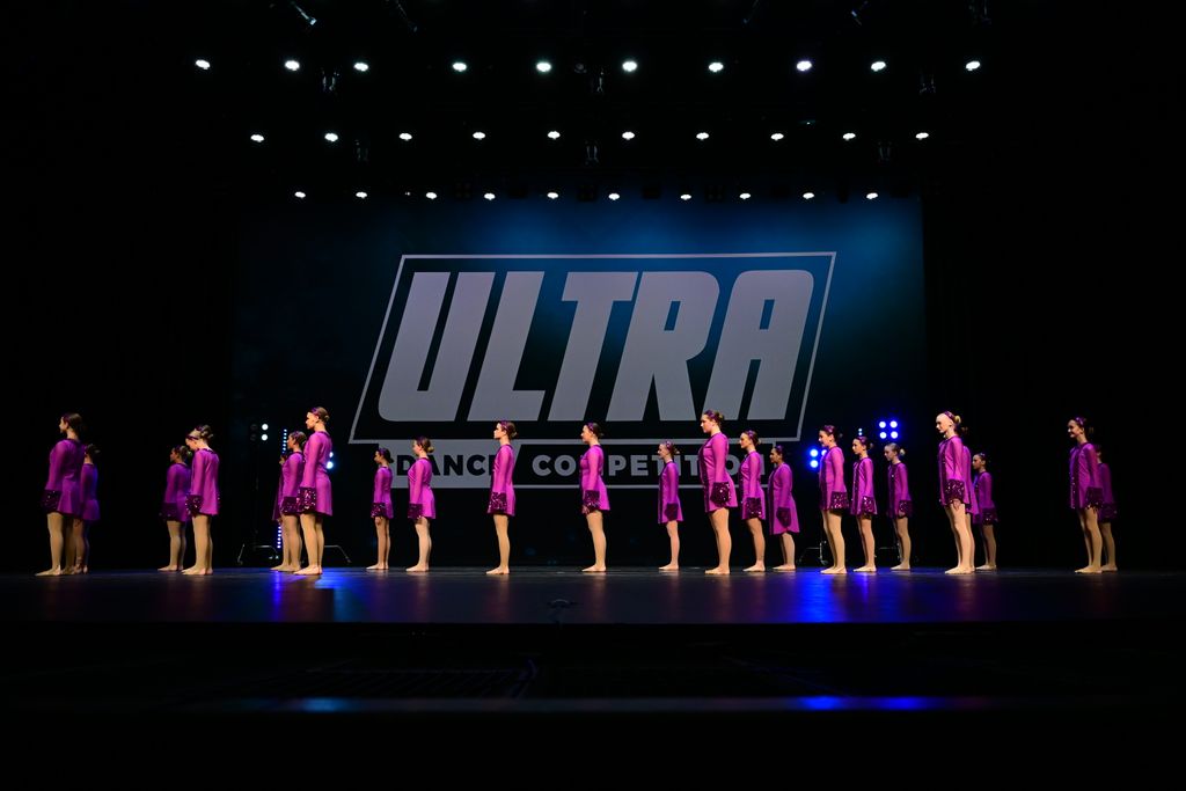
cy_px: 396
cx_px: 593
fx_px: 955
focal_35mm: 29
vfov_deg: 45.0
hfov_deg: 63.7
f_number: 4
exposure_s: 1/1000
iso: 2500
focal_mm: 29
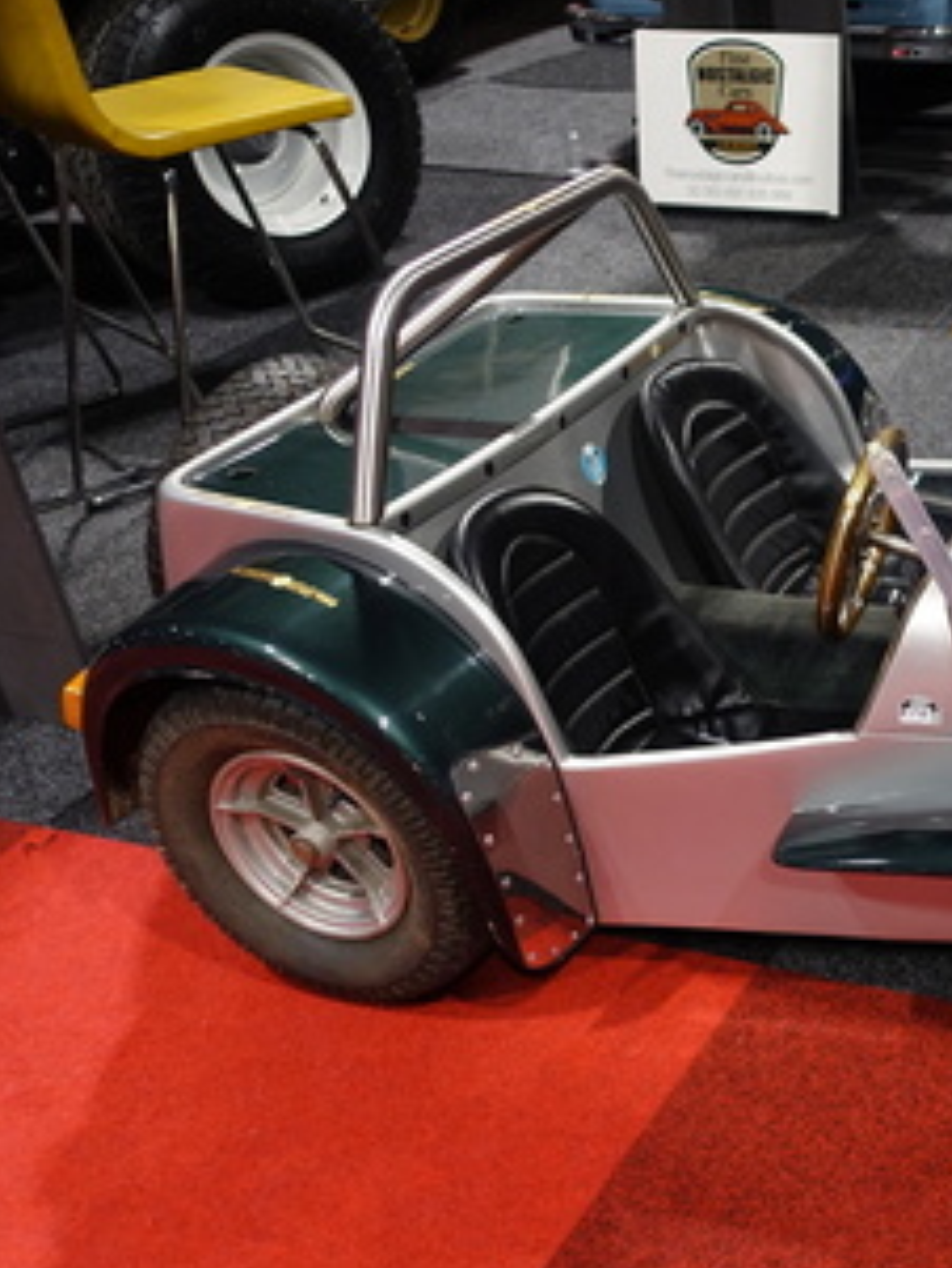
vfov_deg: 41.1
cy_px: 750
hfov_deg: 28.3
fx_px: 1686
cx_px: 1078
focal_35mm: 46
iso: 250
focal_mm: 8.82
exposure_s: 1/30
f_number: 1.8
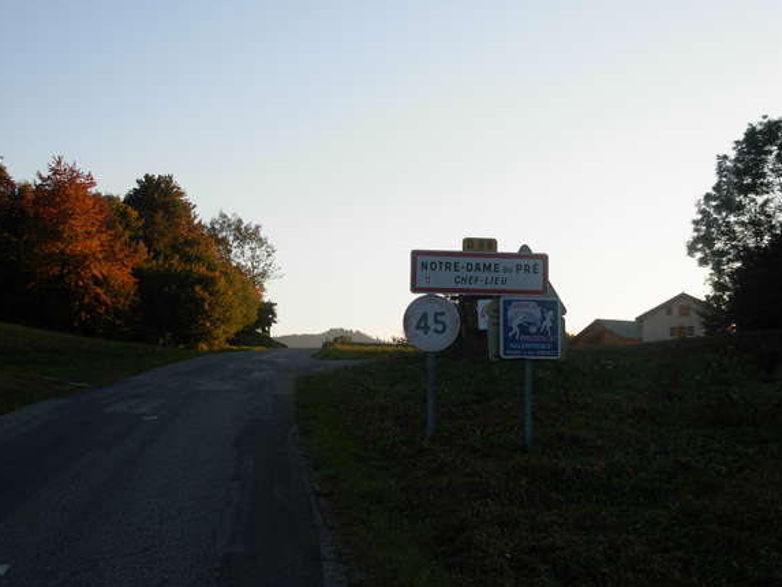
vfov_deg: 21.9
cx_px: 381
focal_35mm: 67
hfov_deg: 29.0
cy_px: 295
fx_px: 1514
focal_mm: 10.5
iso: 79
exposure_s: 1/362
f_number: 3.4
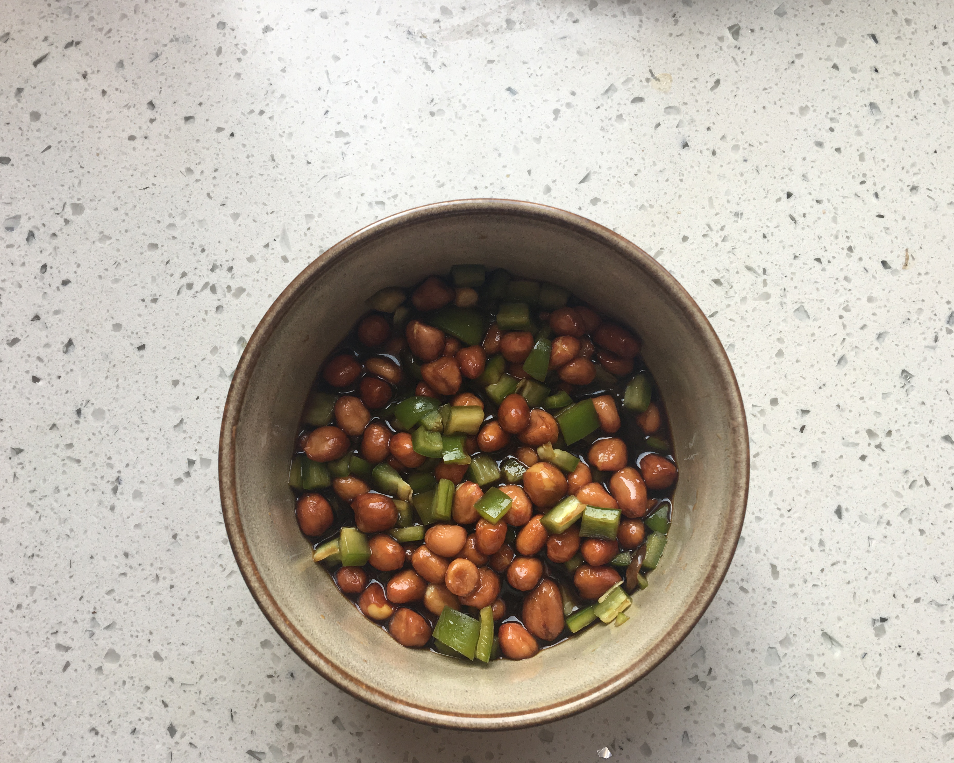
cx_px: 507
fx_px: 875
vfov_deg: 47.1
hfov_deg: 57.1
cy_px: 385
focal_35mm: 31
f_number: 2.2
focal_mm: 4.15
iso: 40
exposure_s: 1/100
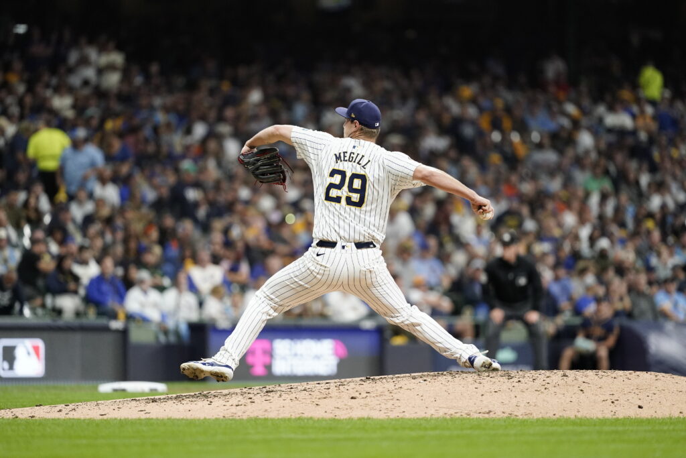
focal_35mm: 300
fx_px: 5717
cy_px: 229
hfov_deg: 6.9
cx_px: 343
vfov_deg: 4.6
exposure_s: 1/2000
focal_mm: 300
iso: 4000
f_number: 2.8
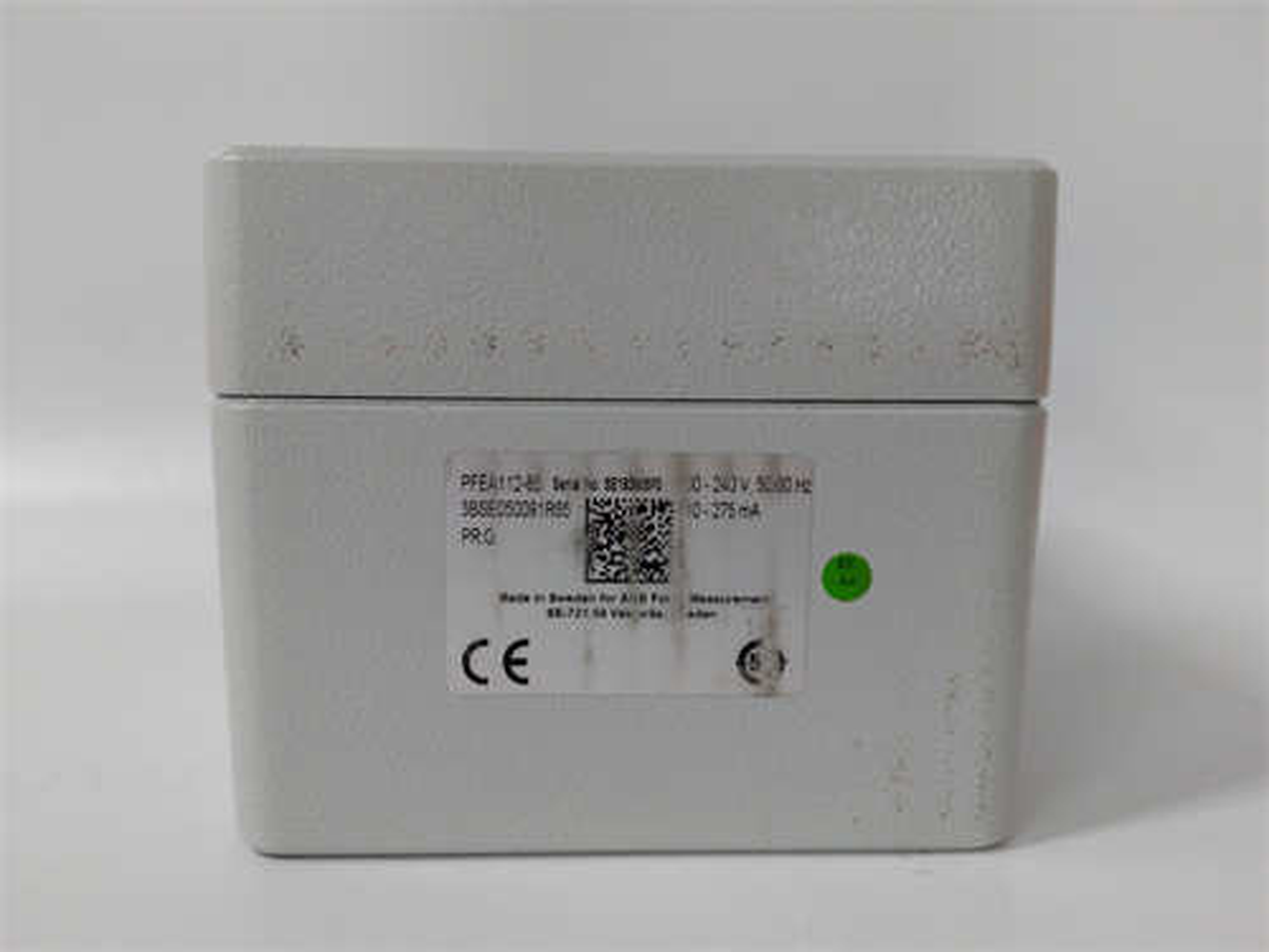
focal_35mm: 27
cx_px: 634
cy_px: 476
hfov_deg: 65.3
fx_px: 990
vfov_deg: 51.4
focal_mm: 3.79
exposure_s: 1/33
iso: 303
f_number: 2
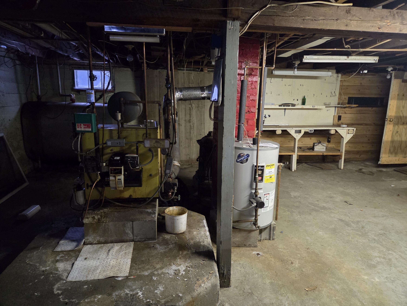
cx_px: 204
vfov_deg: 58.9
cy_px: 153
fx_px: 270
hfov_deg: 73.9
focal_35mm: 23
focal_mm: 5.4
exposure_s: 1/60
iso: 1600
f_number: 1.8
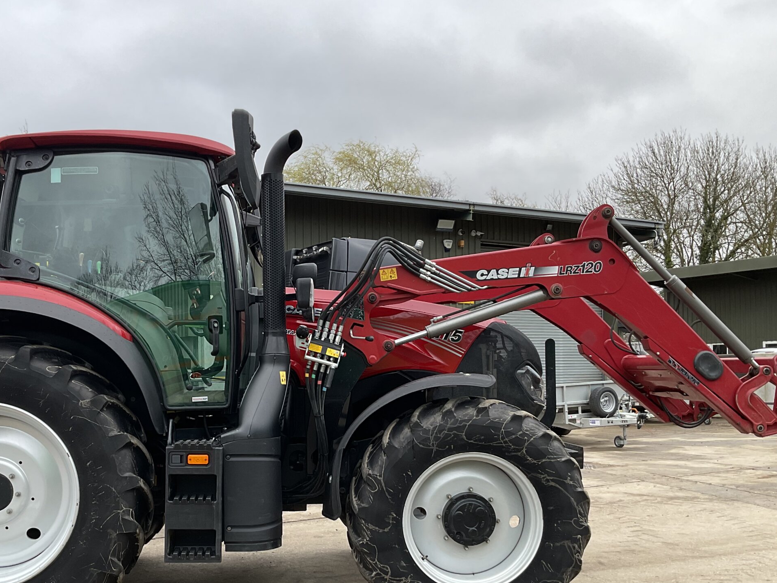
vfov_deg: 36.5
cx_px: 299
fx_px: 875
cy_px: 385
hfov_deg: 47.5
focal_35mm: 39
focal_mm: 3
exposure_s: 1/613
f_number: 1.8
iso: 16
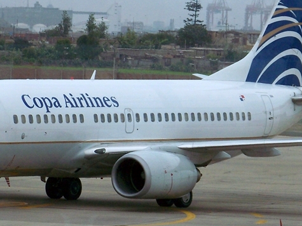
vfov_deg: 3.4
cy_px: 48
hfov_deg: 4.6
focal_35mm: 432
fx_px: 3768
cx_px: 219
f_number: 3.6
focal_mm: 25.7
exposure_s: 1/1000
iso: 80
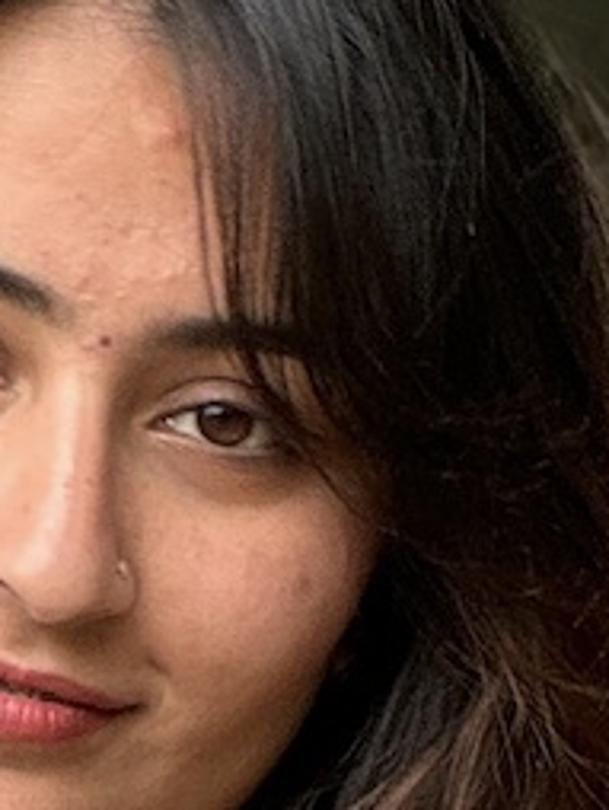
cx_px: 356
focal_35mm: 431
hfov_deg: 3.5
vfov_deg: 4.5
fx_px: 10093
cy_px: 2133
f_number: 2.8
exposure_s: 1/99
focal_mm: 9
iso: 80
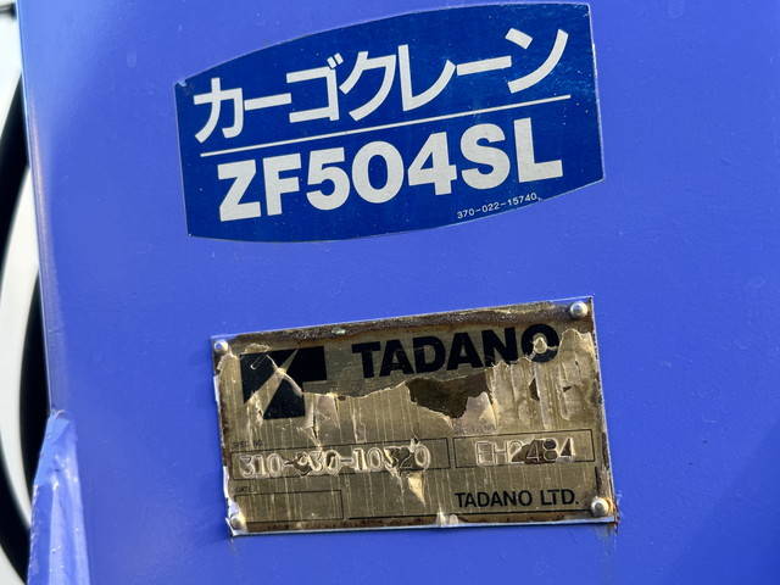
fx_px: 1082
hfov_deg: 39.7
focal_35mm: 48
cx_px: 390
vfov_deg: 30.3
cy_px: 292
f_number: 1.78
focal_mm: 6.86
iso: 80
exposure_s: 1/171
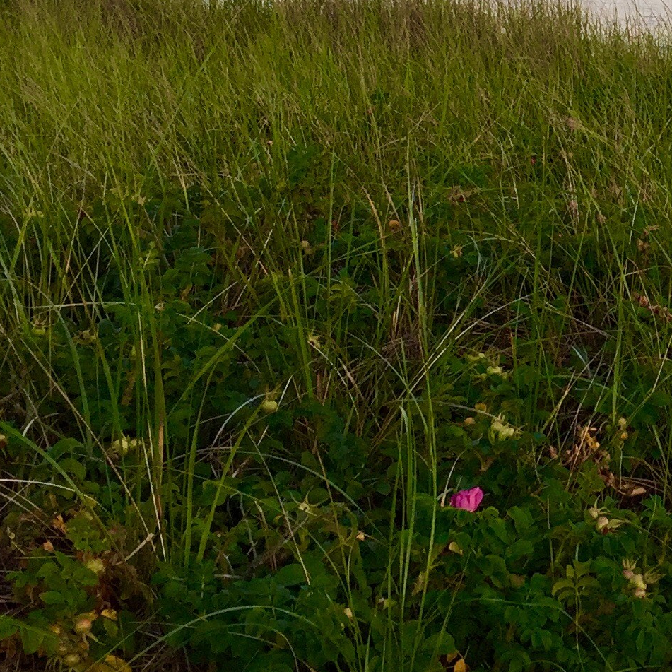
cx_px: 816
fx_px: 1933
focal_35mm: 88
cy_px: 95
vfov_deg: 19.4
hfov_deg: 18.6
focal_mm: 4.15
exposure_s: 1/120
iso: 50
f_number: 2.2
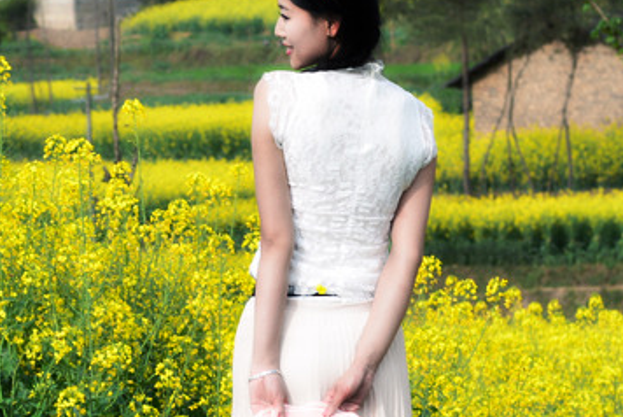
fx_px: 3724
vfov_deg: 6.4
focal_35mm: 215
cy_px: 278
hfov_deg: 9.5
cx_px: 140
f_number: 7.1
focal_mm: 85
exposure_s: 1/125
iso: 100
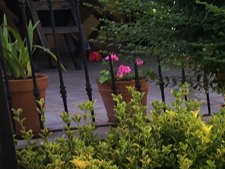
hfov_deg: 11.6
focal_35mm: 146
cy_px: 328
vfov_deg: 9.5
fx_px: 949
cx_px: 500
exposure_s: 1/137
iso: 25
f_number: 2.2
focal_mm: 4.15
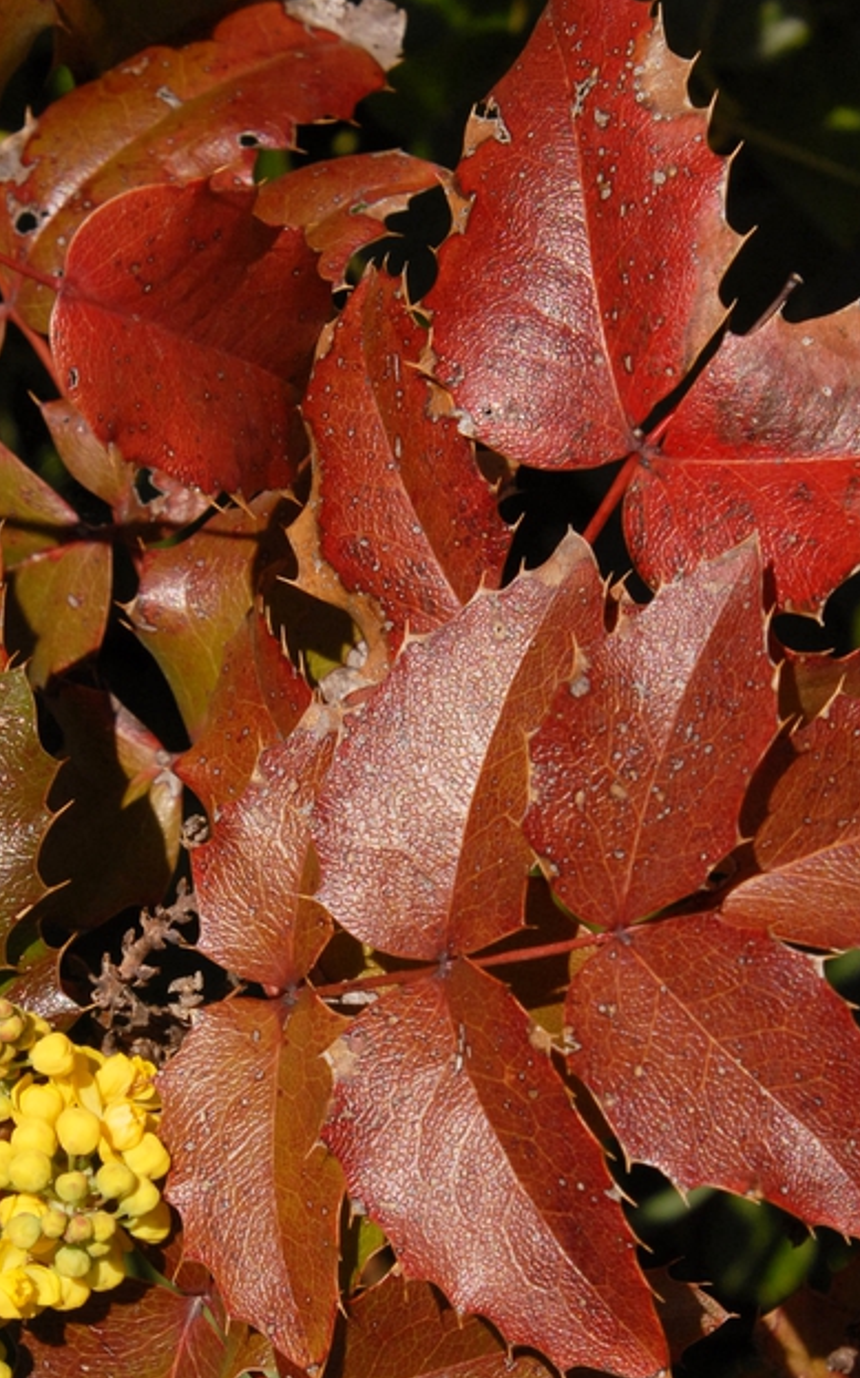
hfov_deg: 8.7
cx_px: 353
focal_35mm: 151
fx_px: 5666
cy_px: 1009
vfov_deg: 13.8
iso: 400
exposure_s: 1/500
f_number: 11
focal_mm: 60
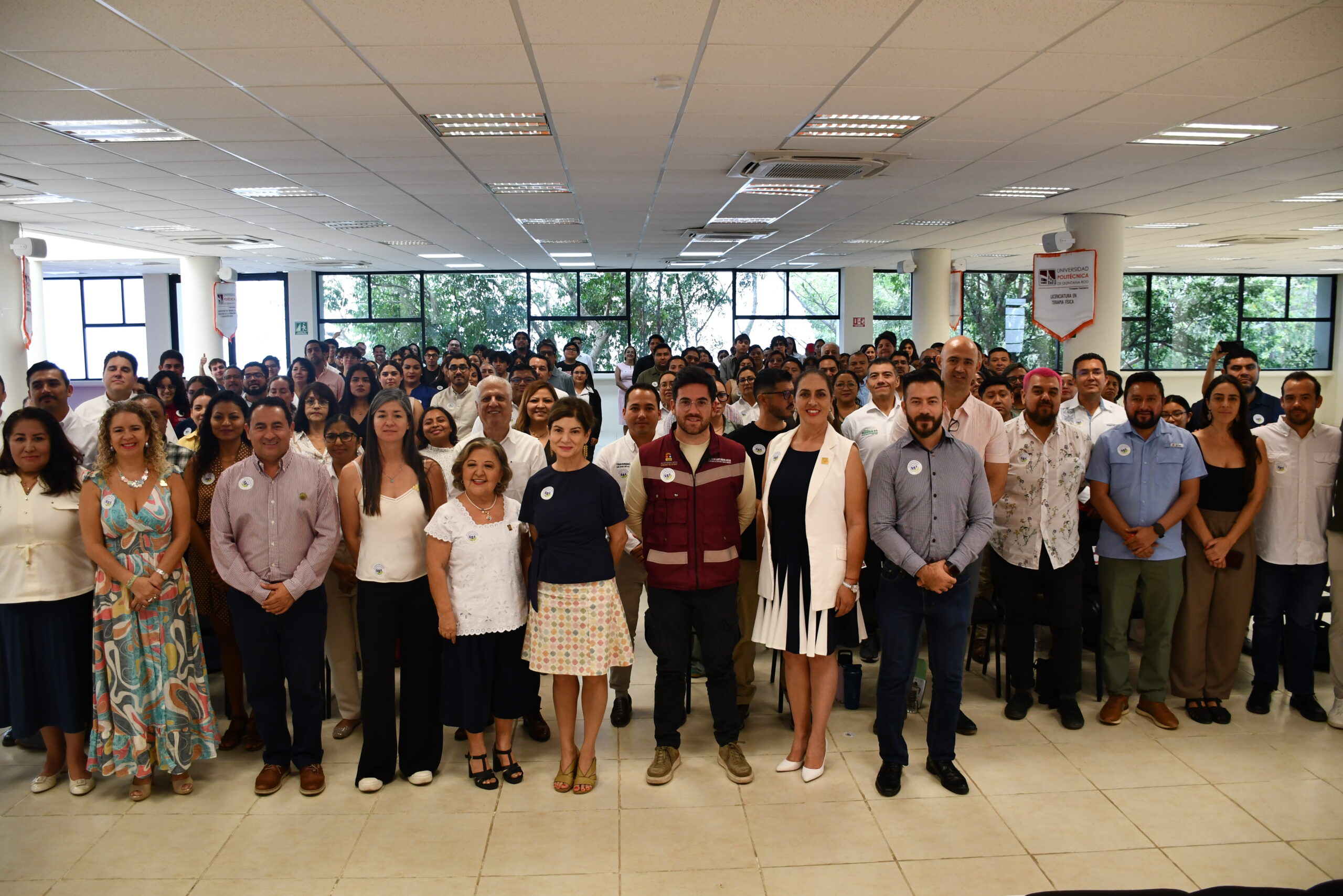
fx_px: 1007
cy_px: 448
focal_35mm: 27
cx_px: 672
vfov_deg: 47.9
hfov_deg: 67.4
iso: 800
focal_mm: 18
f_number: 3.5
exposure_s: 1/160
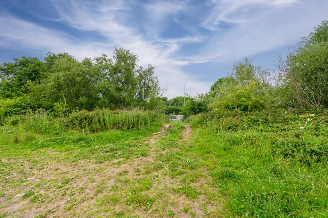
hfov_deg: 104.3
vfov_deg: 81.1
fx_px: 127
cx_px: 164
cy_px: 109
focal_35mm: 14
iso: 400
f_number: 9
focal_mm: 14
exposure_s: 1/800
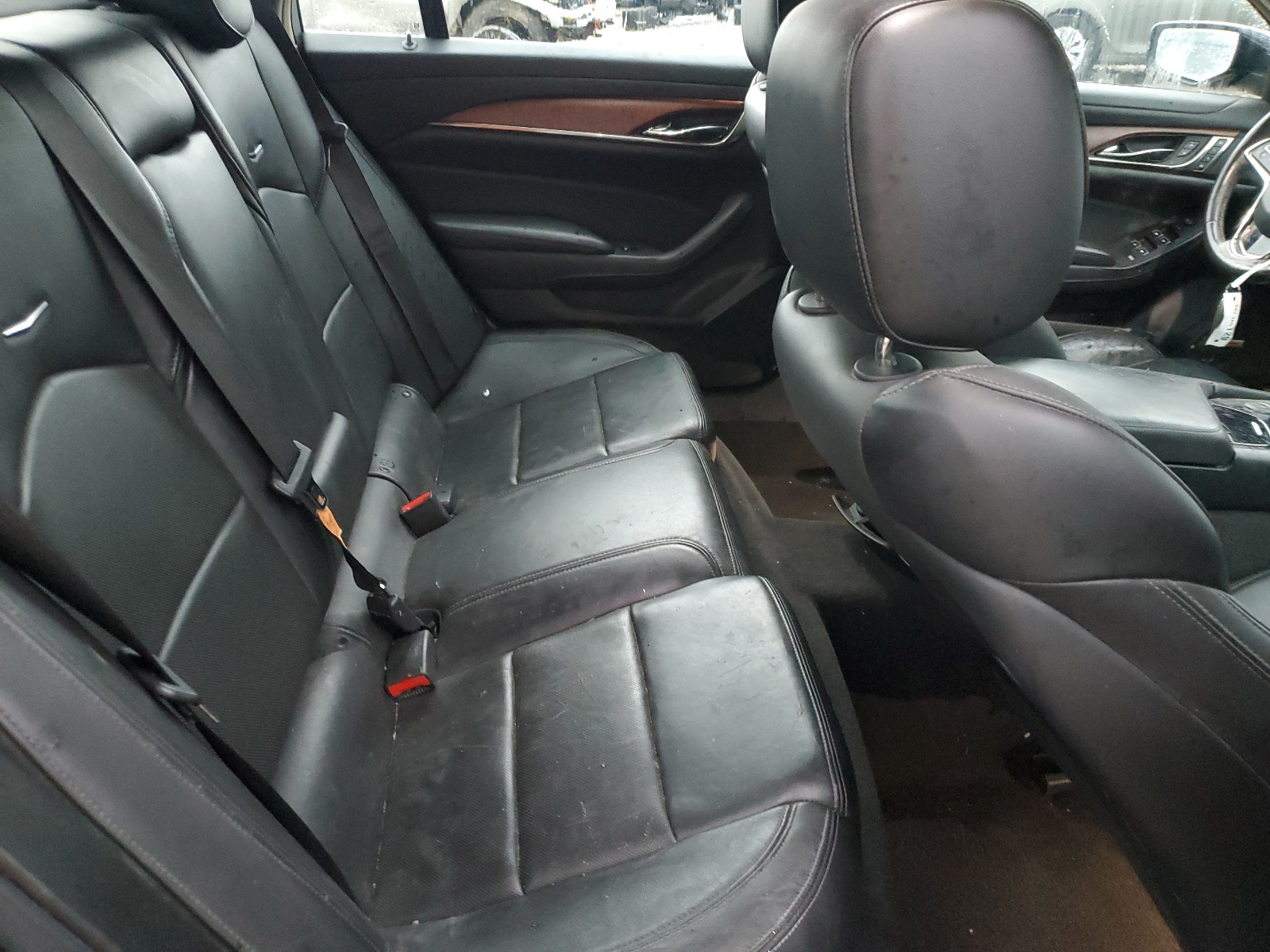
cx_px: 635
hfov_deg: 67.3
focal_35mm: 26
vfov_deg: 53.1
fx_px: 954
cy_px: 476
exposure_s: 1/15
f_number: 1.5
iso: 406
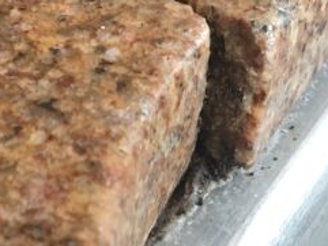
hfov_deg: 15.9
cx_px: 72
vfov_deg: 11.8
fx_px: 1166
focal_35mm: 123
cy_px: -35
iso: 40
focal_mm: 4.15
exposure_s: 1/30
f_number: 2.2
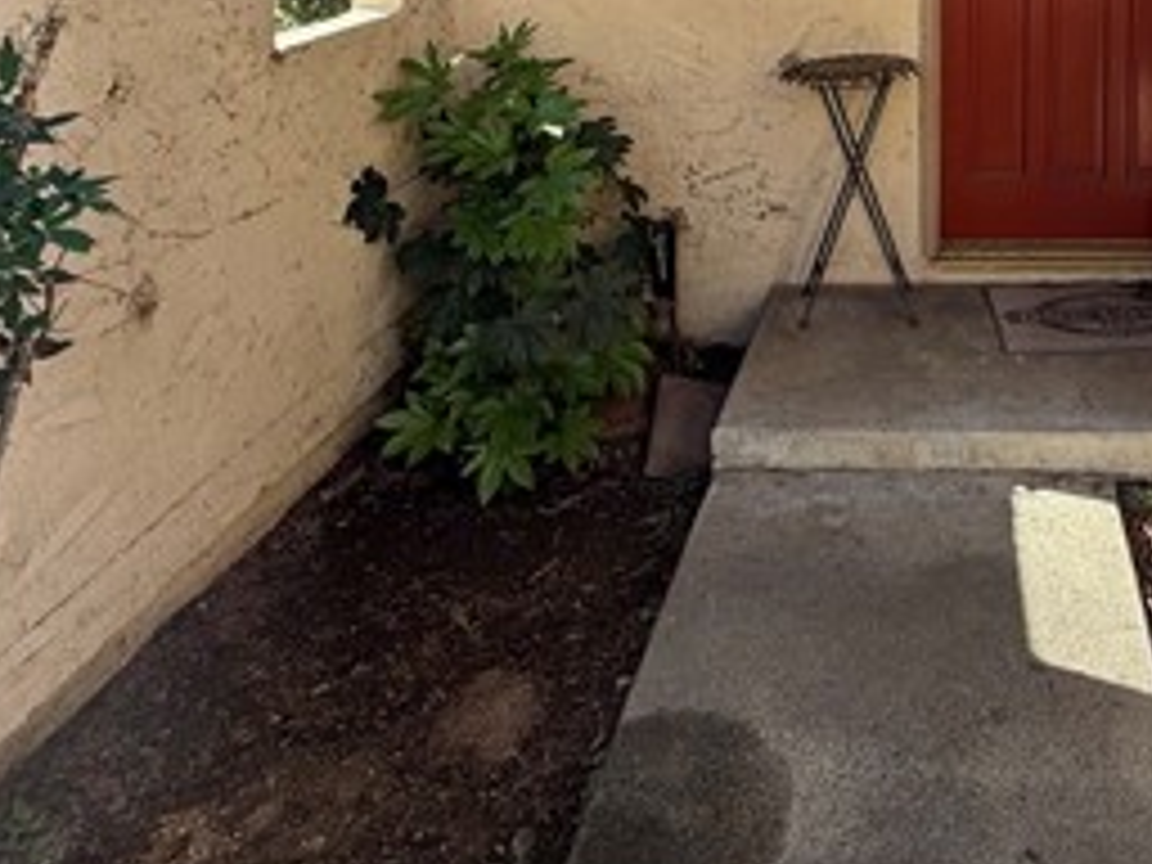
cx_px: 963
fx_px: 1165
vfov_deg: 35.0
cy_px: -86
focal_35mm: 35
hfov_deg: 48.8
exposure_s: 1/239
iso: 50
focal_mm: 2.22
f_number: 2.2
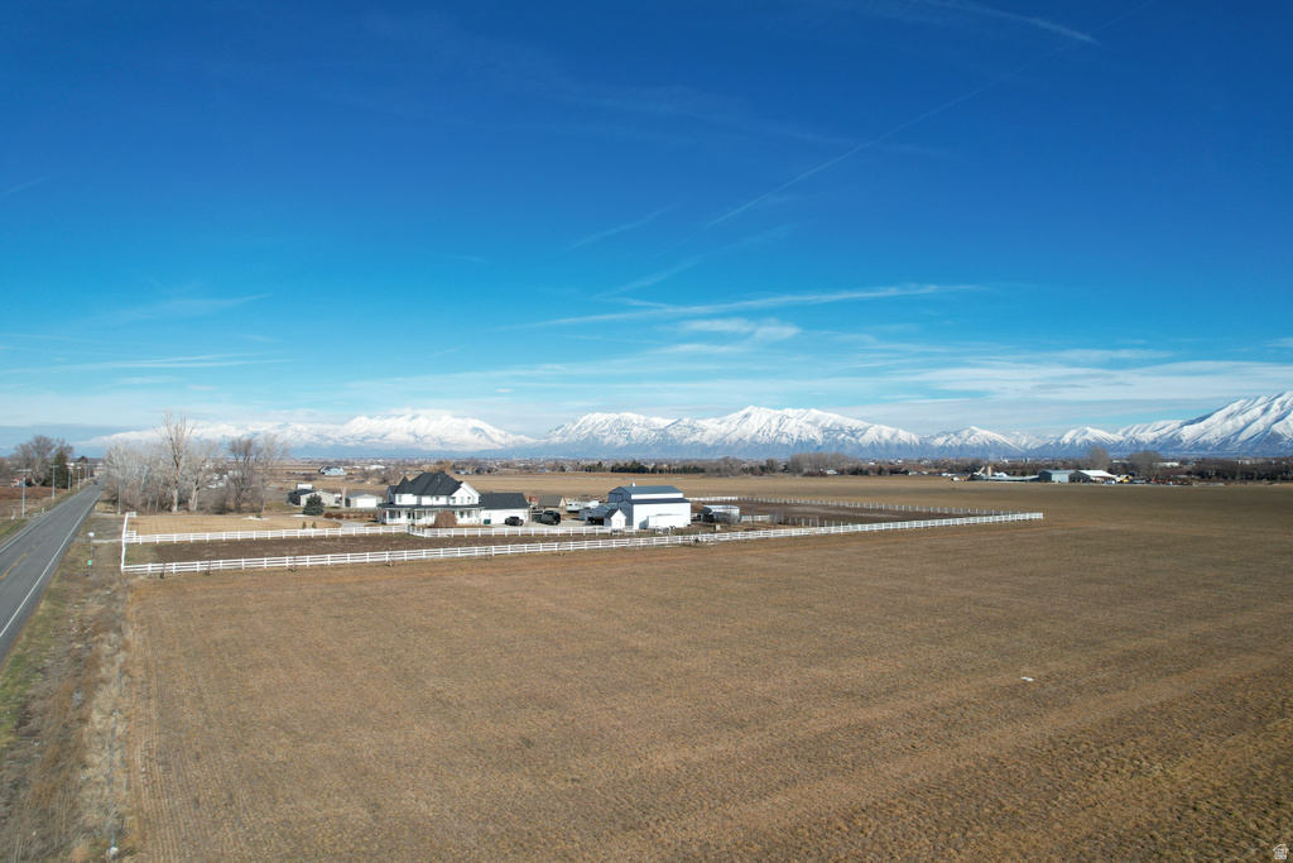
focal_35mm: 22
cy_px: 432
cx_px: 646
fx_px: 790
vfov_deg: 57.2
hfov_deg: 78.6
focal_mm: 8.38
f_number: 2.8
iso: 110
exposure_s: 1/2500
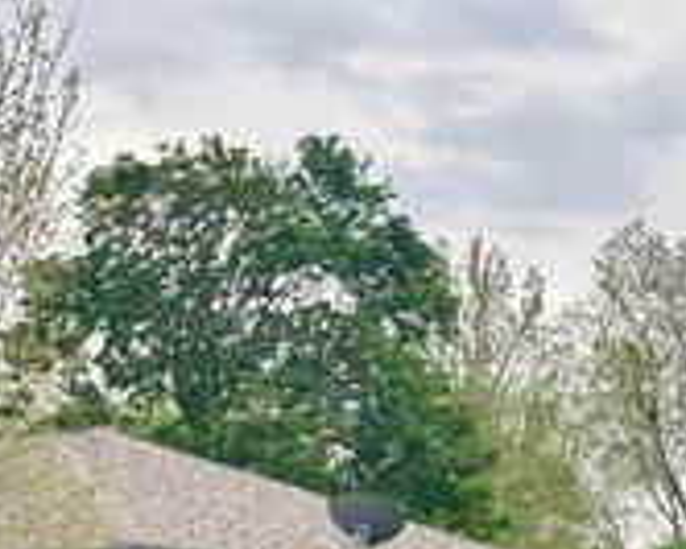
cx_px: -260
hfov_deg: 13.1
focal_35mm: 141
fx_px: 2864
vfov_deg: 10.8
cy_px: 572
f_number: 1.78
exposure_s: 1/121
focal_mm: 6.86
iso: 50
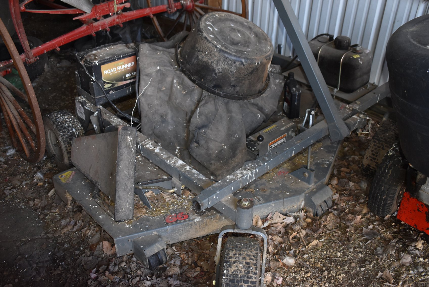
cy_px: 144
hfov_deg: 53.1
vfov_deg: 36.9
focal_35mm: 36
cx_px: 214
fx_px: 429
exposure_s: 1/125
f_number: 3.8
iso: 900
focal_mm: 24
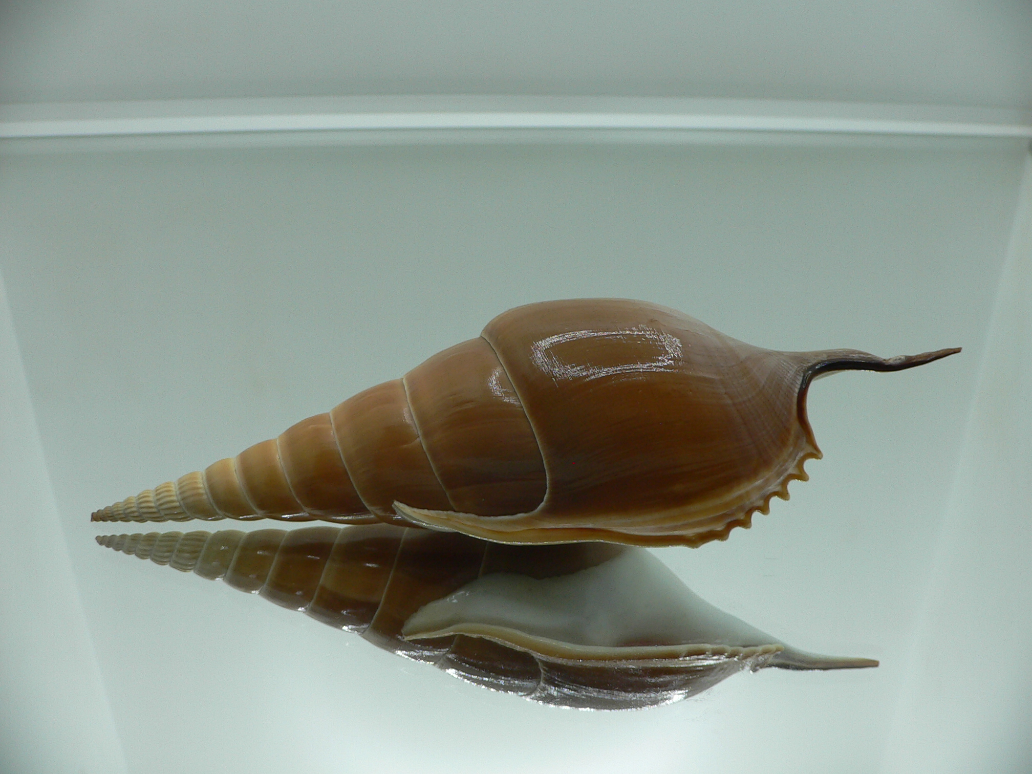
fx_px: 1043
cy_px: 387
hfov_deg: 52.6
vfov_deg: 40.7
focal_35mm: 35
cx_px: 516
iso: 80
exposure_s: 1/80
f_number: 2.8
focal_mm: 4.6
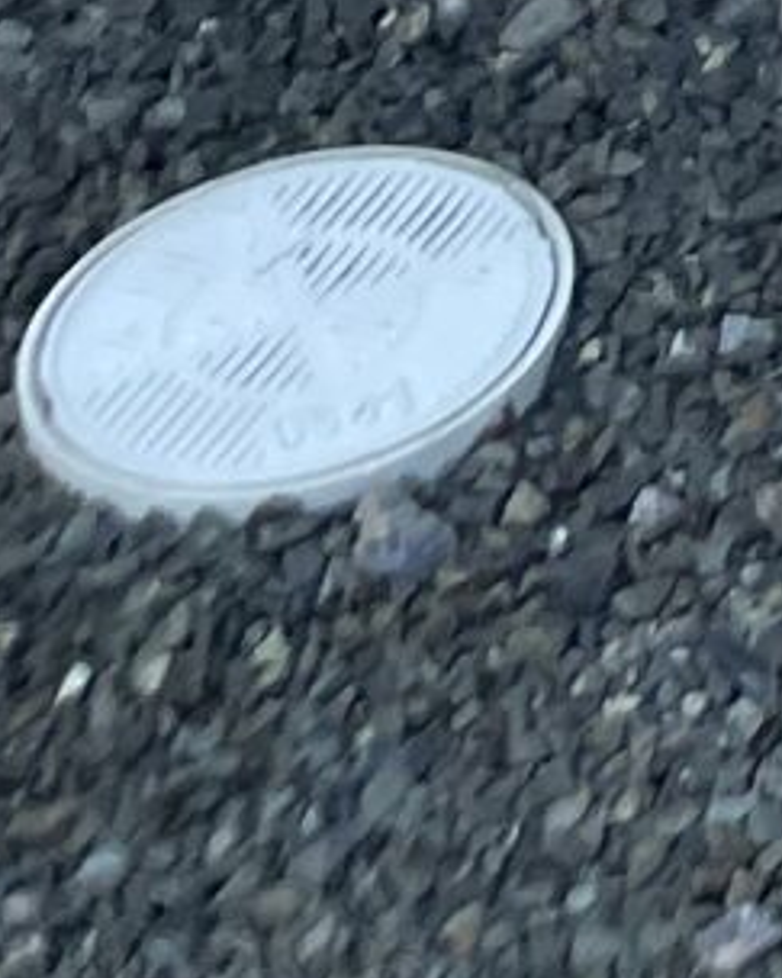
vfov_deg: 6.8
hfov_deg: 6.2
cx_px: 2893
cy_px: -3124
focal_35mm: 214
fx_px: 6194
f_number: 1.6
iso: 32
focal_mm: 4.2
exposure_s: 1/1072
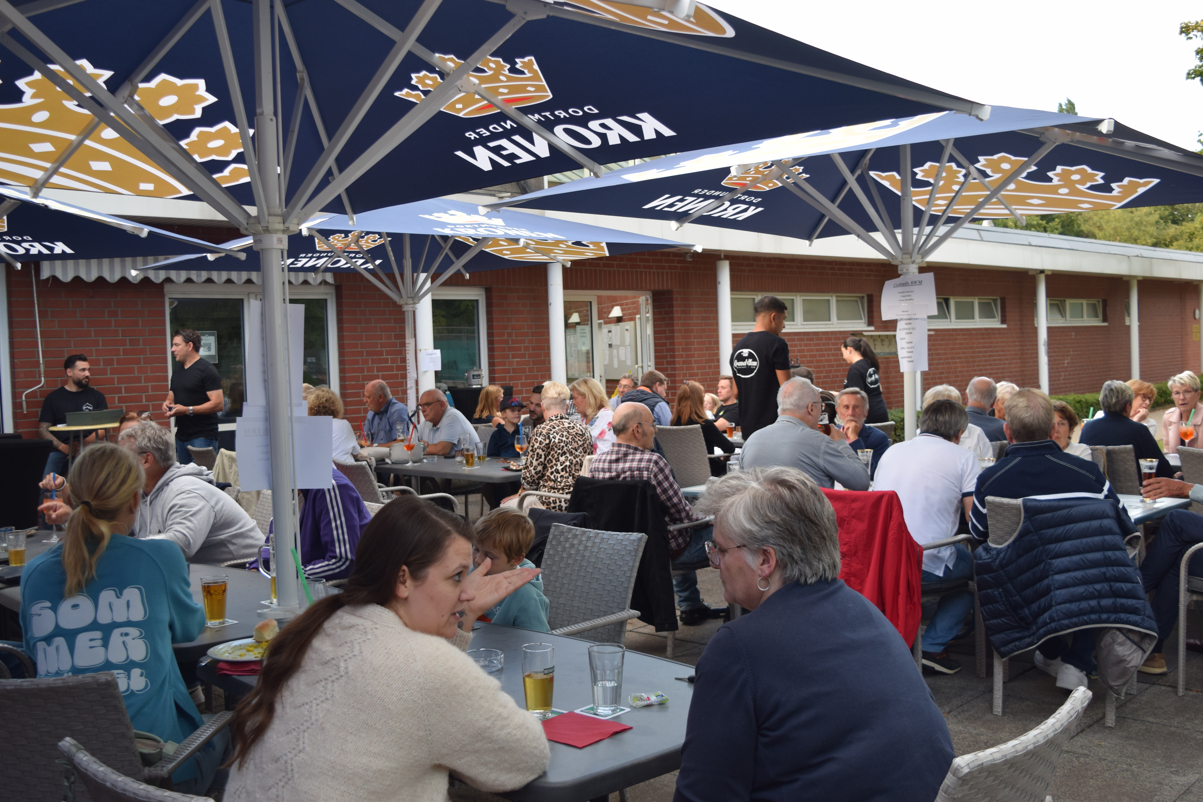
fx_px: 1203
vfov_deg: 36.9
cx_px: 602
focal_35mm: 36
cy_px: 401
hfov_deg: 53.1
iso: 400
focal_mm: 24
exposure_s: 1/125
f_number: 5.6
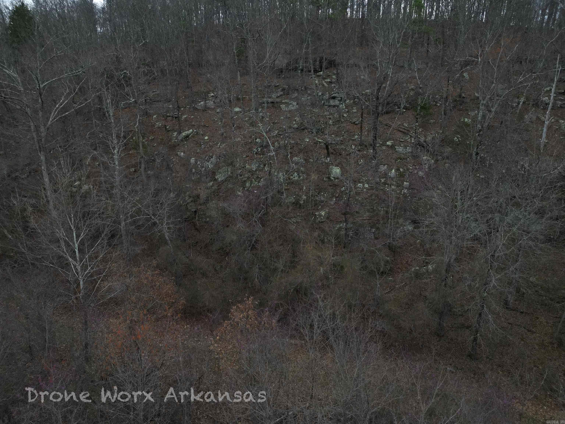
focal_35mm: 24
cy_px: 212
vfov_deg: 56.8
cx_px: 282
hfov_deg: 71.6
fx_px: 392
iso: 400
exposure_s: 1/800
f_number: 1.7
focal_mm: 6.72
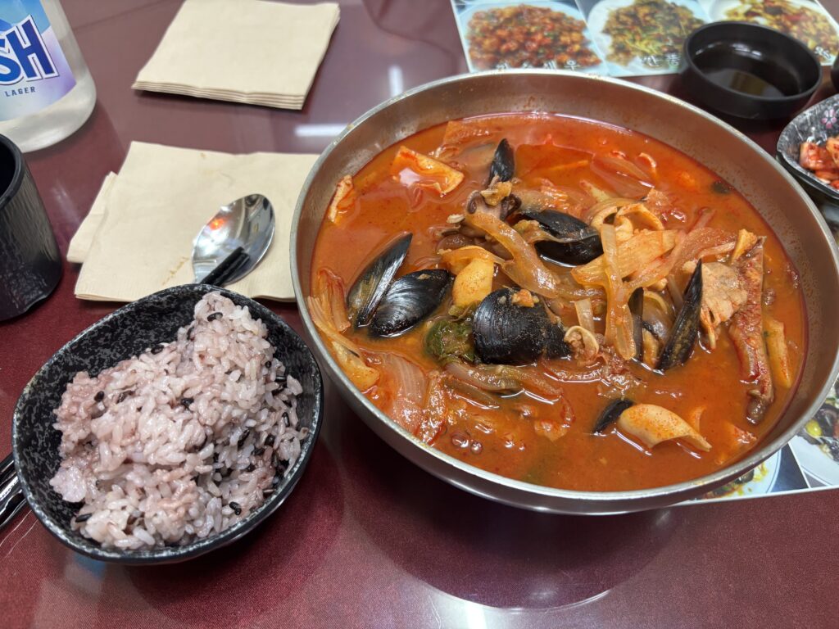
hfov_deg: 67.3
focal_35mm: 26
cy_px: 314
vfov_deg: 53.1
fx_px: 630
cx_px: 420
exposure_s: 1/60
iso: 200
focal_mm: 5.96
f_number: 1.6
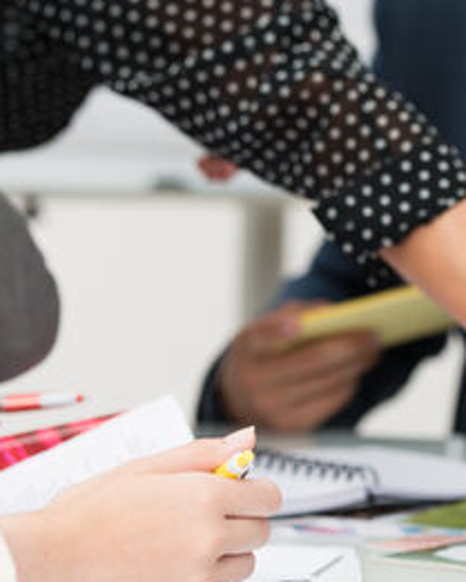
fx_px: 4686
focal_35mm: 272
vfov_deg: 7.1
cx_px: 491
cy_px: 377
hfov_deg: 5.7
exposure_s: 1/200
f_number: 4
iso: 160
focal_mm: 105
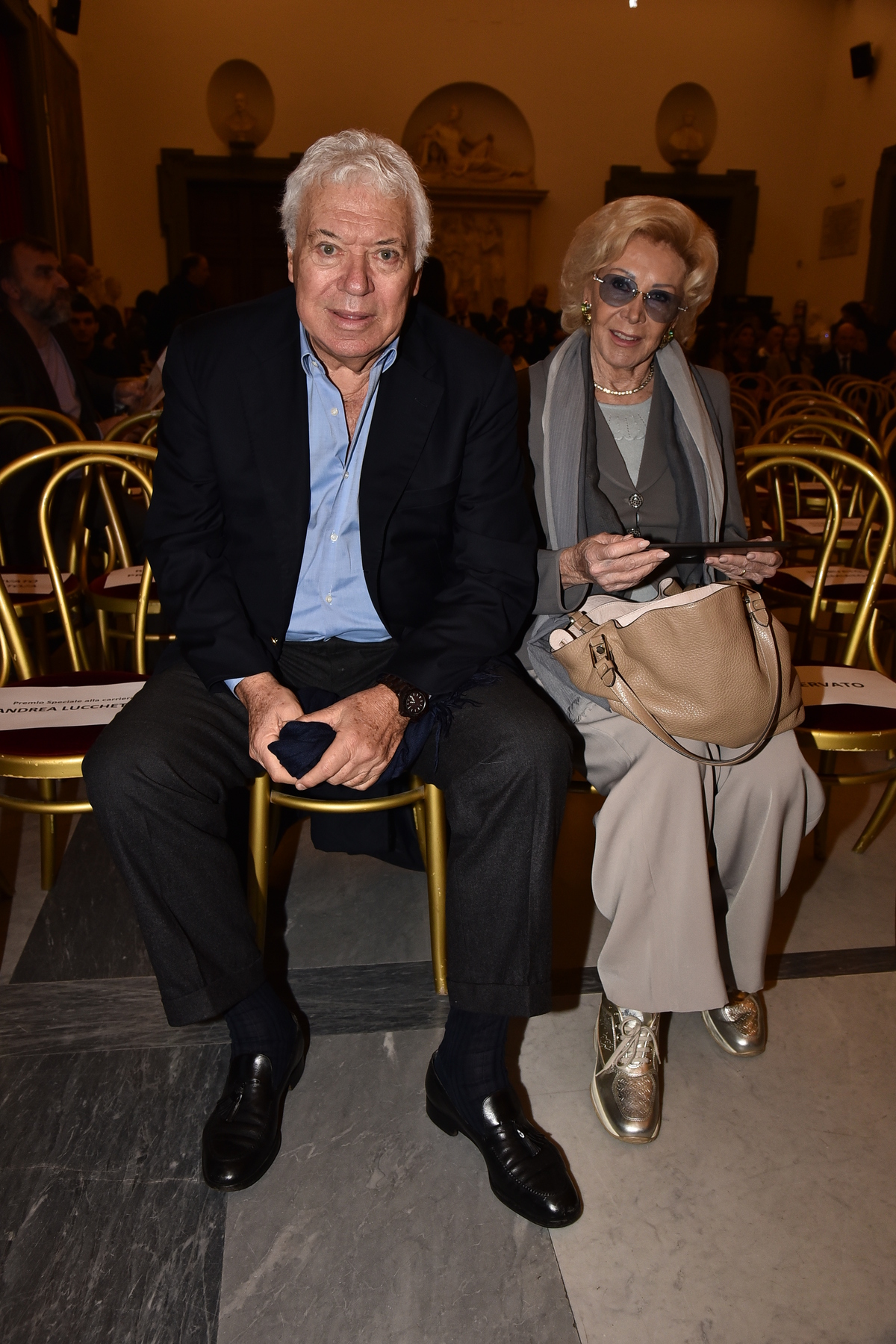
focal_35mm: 30
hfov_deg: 43.6
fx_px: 1120
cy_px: 672
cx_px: 448
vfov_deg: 61.9
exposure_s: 1/160
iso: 800
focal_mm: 30
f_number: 8
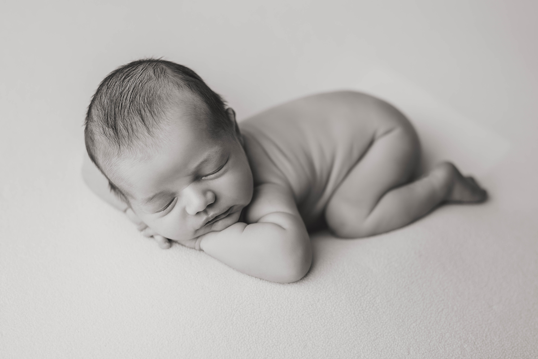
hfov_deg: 39.6
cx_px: 269
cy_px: 180
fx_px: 747
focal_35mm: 50
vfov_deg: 27.0
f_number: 2.5
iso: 100
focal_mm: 50
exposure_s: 1/160
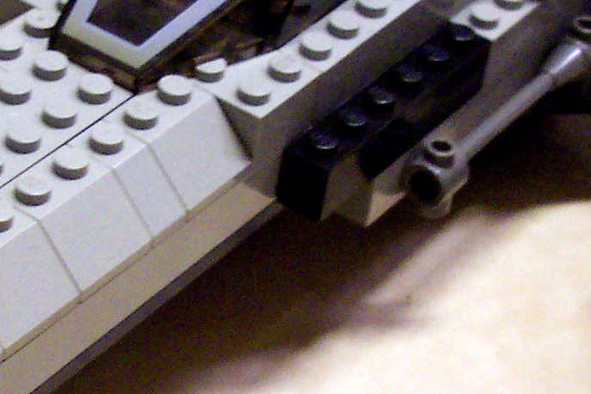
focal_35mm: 125
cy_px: 258
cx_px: 158
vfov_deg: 11.0
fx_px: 2052
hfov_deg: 16.3
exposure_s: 1/10
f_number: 2.8
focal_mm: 7.5
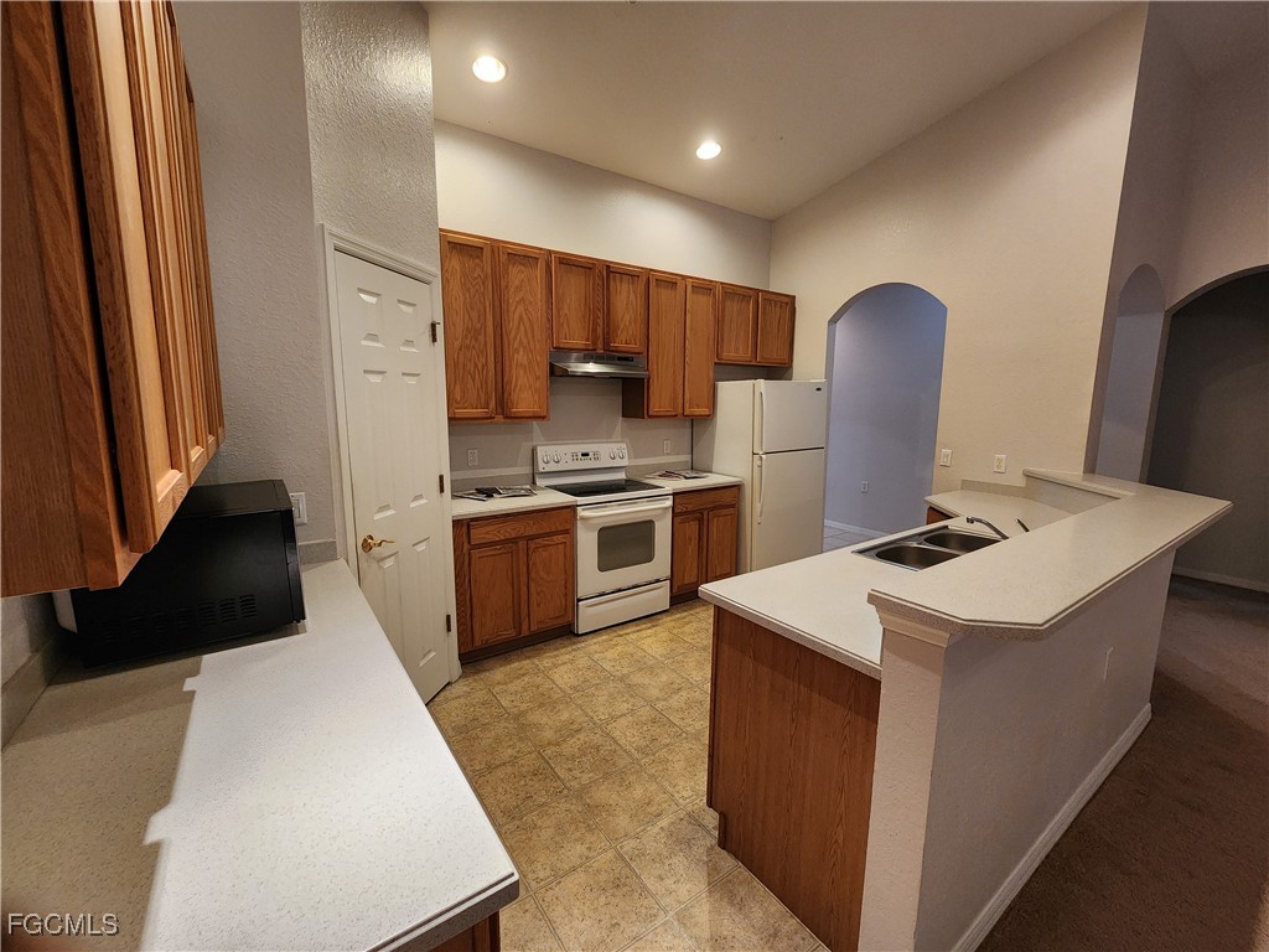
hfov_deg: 106.2
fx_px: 477
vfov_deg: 89.9
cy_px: 476
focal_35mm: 13
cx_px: 634
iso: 250
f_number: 2.2
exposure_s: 1/60
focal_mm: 2.2
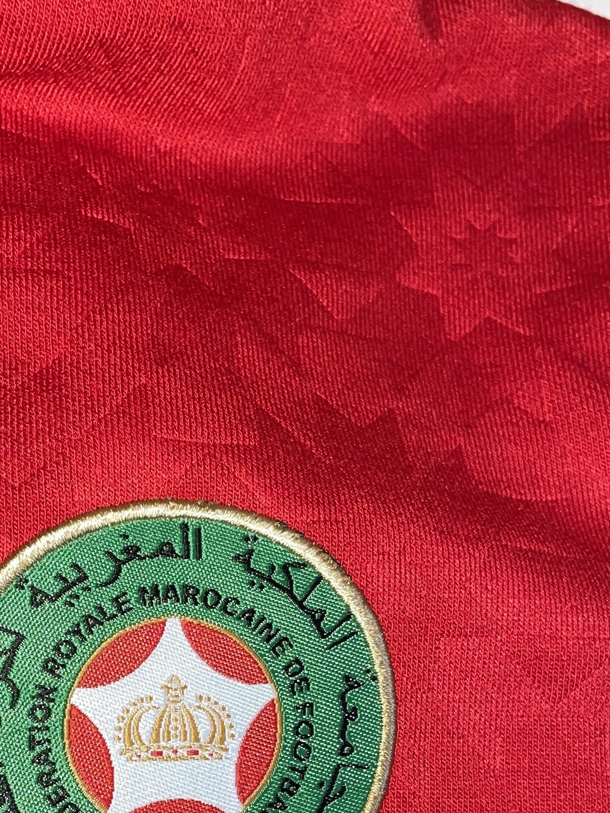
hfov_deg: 26.3
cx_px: 166
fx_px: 1292
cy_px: 736
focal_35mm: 55
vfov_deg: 33.1
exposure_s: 1/33
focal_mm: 4.2
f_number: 1.6
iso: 40
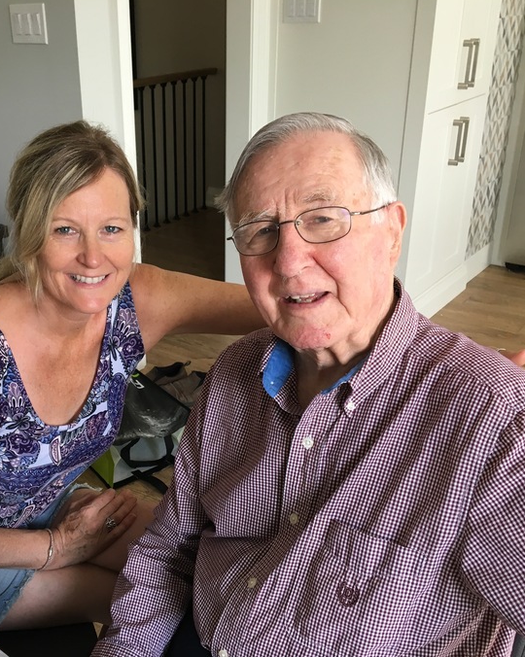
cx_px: 148
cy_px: 328
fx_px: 739
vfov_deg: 48.0
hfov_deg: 38.4
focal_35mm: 38
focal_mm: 4.15
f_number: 2.2
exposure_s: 1/30
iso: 50
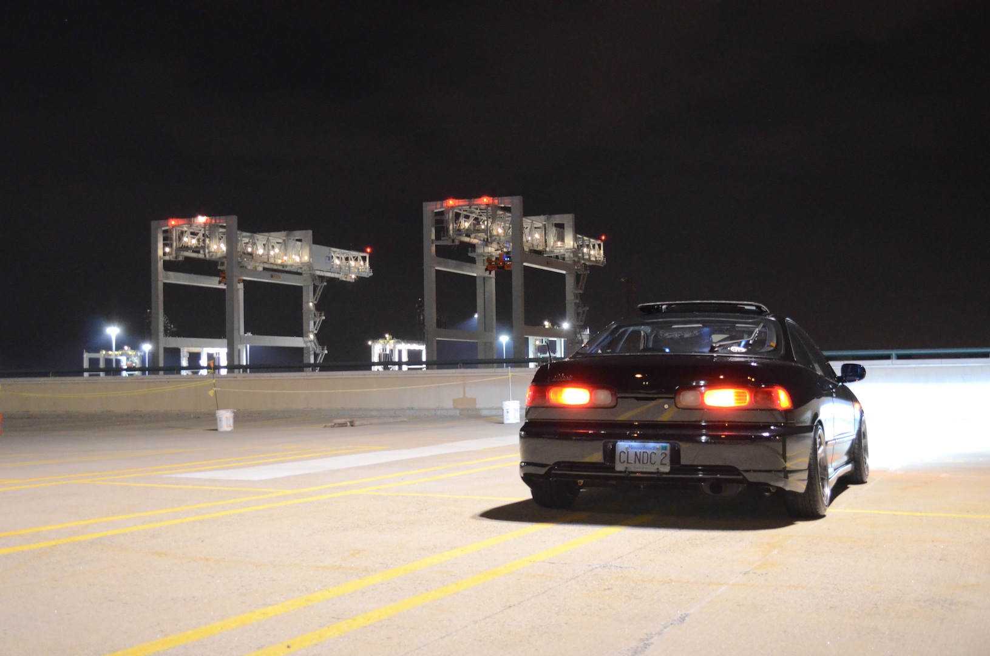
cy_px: 328
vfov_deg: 27.9
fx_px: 1317
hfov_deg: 41.2
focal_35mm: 48
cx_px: 495
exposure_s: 1/4
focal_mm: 32
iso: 3200
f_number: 4.8
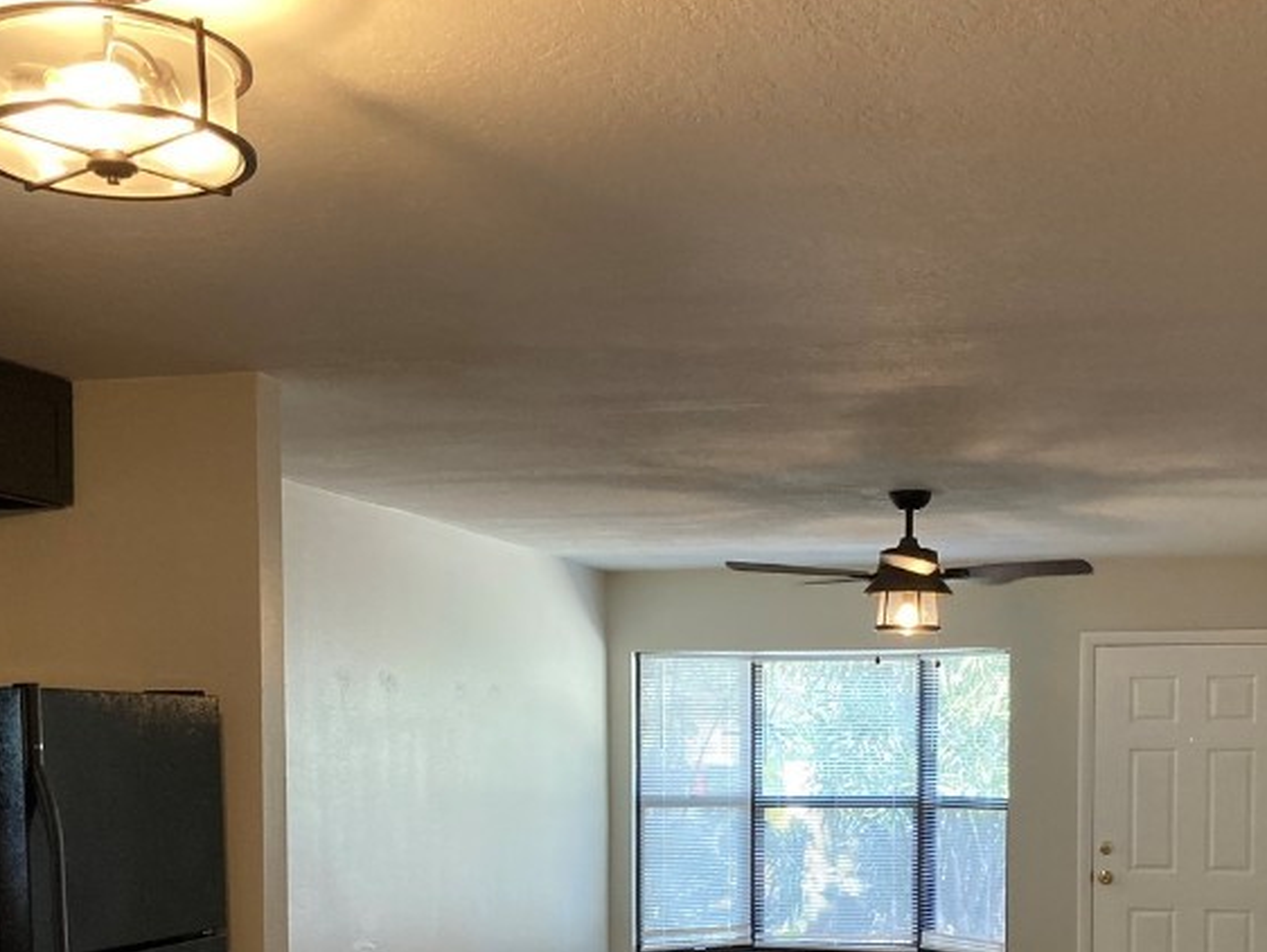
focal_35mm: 51
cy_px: 846
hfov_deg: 37.3
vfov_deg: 27.6
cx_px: 787
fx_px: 1867
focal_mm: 3.99
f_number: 1.8
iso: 200
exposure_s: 1/60
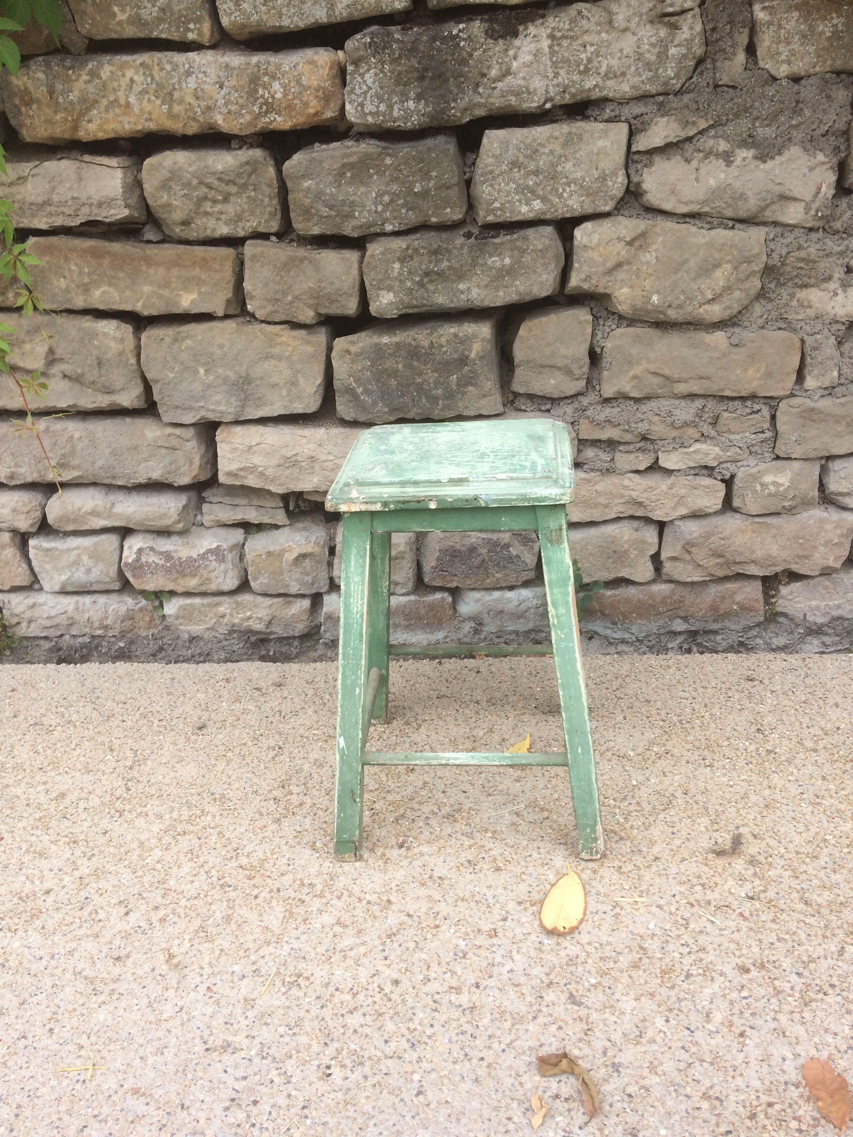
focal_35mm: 29
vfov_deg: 61.7
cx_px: 426
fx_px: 953
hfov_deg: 48.2
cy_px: 568
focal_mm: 4.15
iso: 32
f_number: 2.2
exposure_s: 1/684
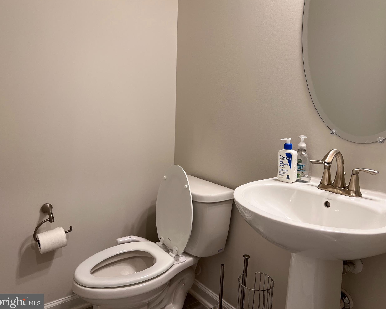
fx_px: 320
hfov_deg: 62.2
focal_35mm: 28
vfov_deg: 51.5
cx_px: 205
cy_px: 151
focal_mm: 5.7
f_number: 1.5
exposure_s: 1/120
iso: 100
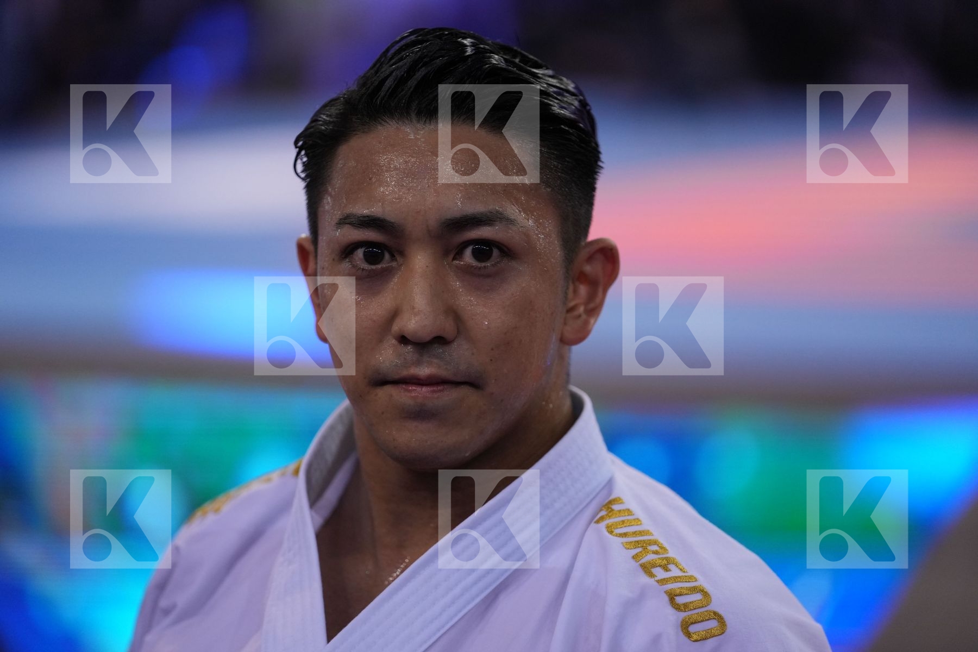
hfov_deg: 11.7
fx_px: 4781
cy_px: 326
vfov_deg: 7.8
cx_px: 489
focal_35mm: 176
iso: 2000
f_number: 2.8
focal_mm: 176
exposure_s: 1/1000
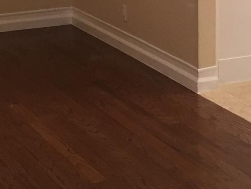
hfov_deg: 15.0
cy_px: -184
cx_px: 235
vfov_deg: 10.5
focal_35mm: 130
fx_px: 943
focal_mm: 4.15
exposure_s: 1/15
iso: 32
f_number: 2.2
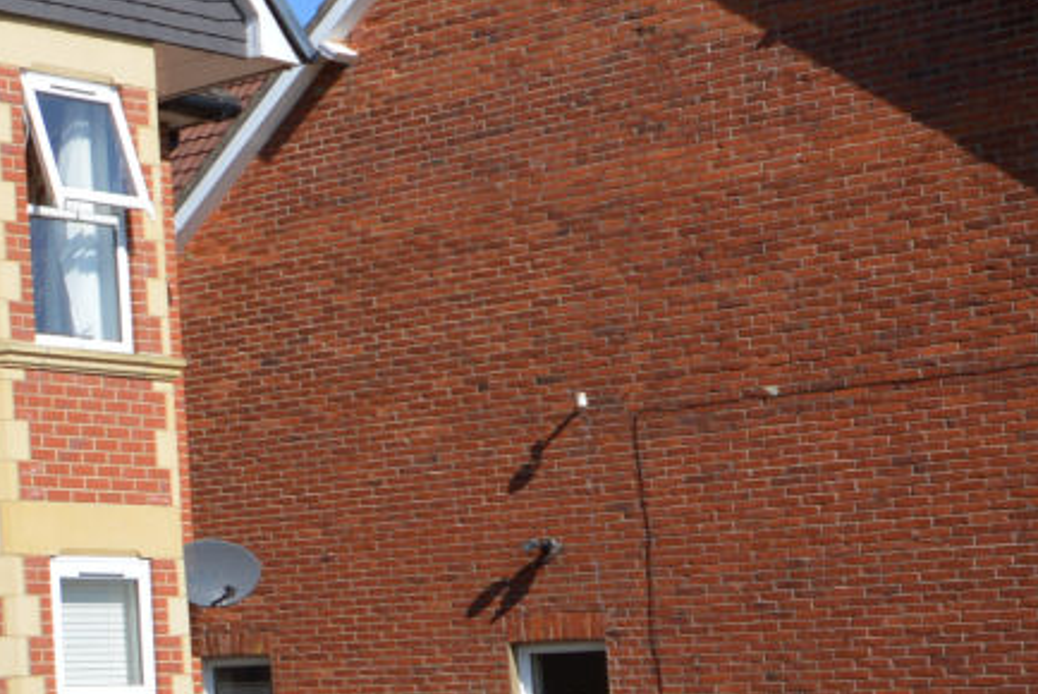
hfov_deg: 17.5
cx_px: -978
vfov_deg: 15.6
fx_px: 2510
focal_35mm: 87
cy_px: 555
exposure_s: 1/250
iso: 100
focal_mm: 12
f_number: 8
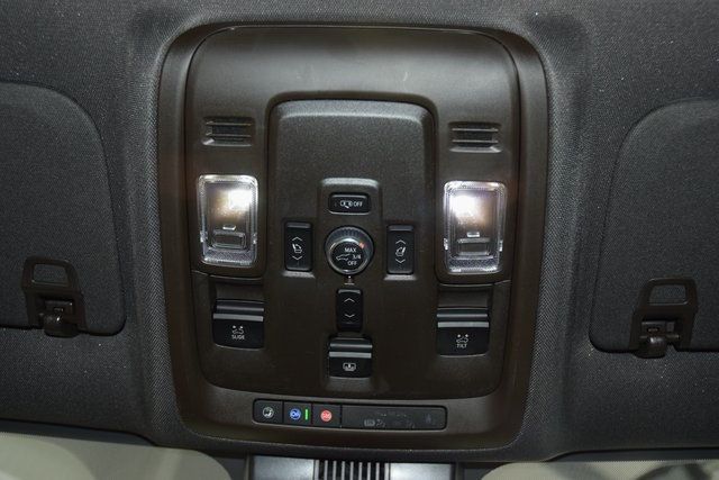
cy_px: 240
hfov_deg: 51.3
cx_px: 360
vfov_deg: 35.5
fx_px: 749
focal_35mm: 38
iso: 1000
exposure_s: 1/60
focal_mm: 25
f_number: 3.8
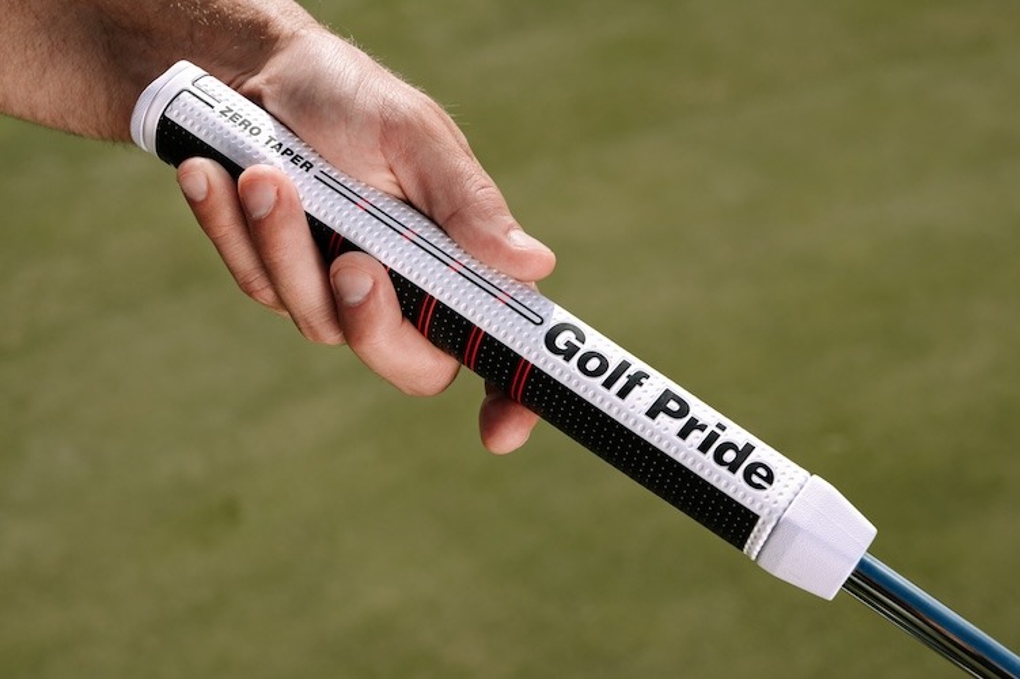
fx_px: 1982
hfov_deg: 28.9
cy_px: 340
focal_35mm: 70
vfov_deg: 19.4
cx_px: 510
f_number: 8
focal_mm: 70
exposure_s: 1/1000
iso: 320
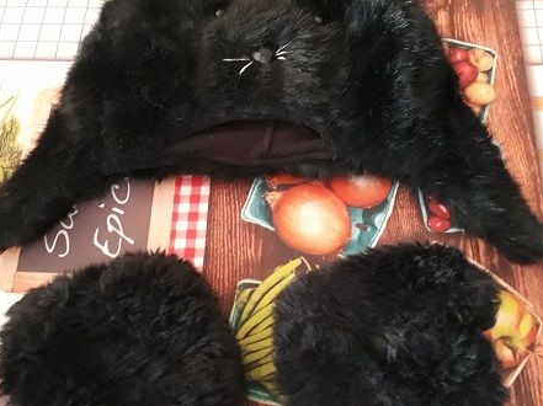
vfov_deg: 37.6
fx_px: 596
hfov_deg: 49.0
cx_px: 281
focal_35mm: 38
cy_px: 178
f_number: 1.7
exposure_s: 1/25
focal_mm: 3.71
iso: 500
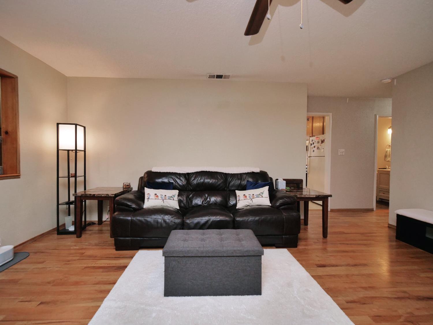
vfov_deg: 85.7
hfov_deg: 102.1
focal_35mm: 14
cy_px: 162
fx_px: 175
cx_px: 216
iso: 800
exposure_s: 1/160
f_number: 2.8
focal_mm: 7
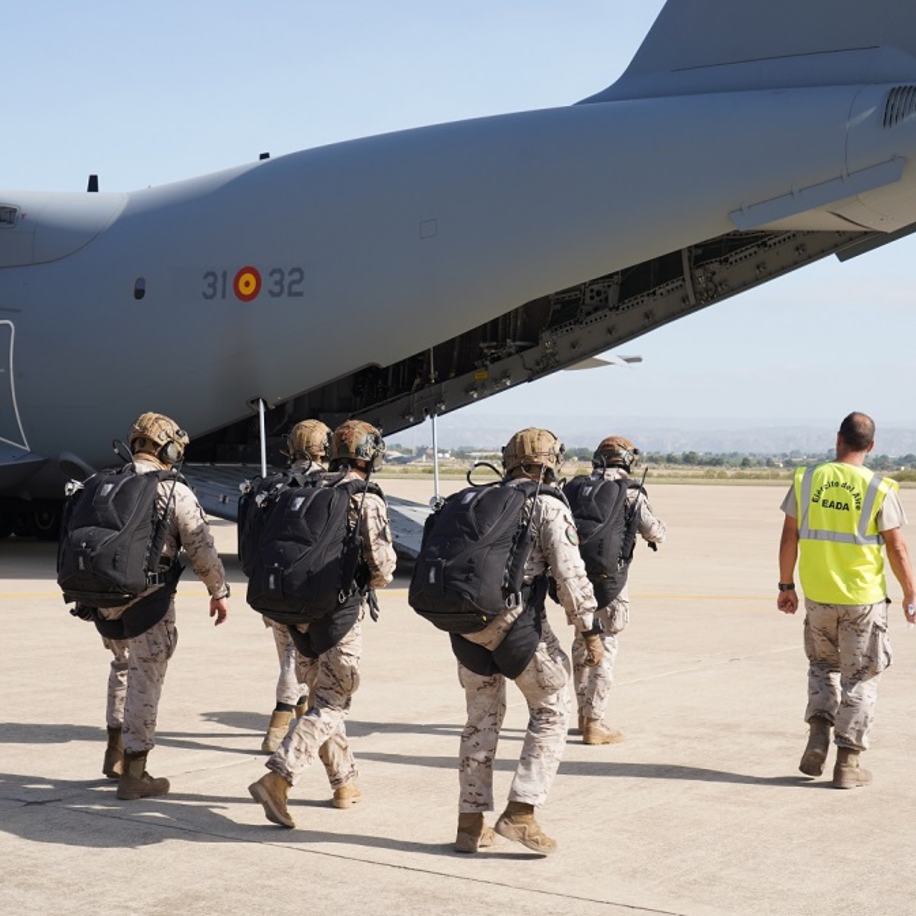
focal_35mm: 53
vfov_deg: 32.2
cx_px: 475
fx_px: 1587
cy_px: 457
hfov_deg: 32.2
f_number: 9
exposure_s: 1/250
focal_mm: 41
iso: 200
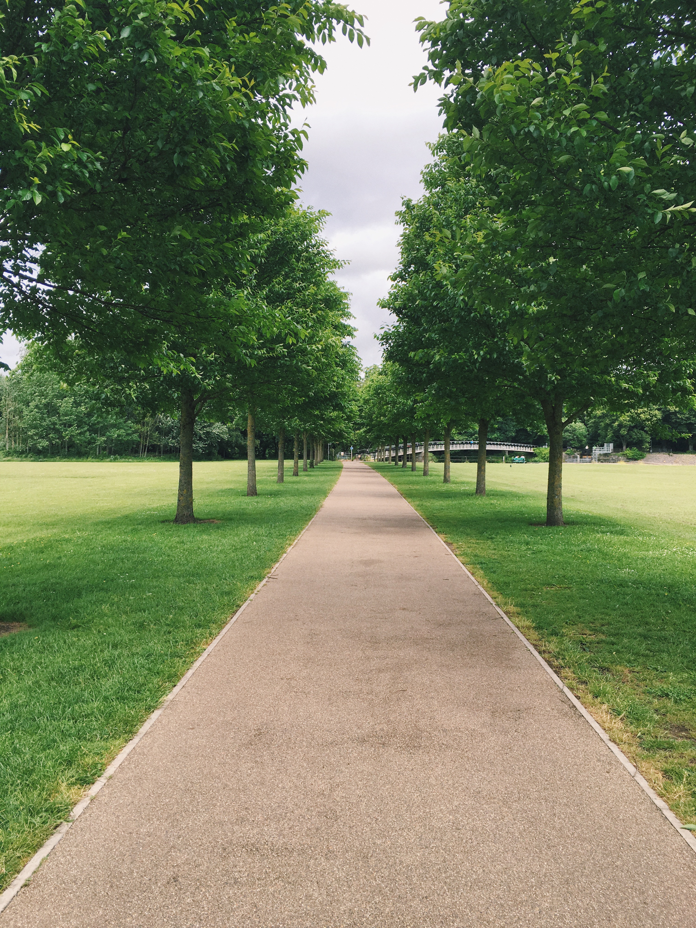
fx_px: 777
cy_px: 464
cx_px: 348
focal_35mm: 29
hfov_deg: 48.2
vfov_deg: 61.7
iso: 25
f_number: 2.2
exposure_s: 1/986
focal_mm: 4.15
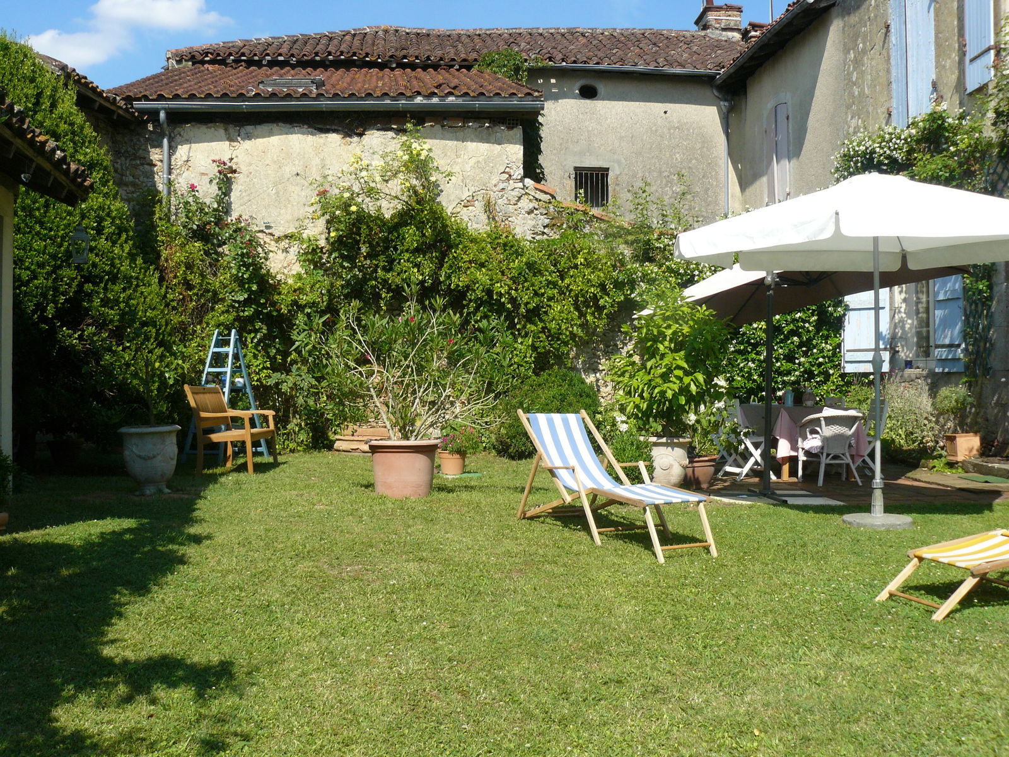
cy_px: 378
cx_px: 504
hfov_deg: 51.4
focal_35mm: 36
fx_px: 1049
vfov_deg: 39.7
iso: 100
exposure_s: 1/320
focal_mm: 6
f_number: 5.6
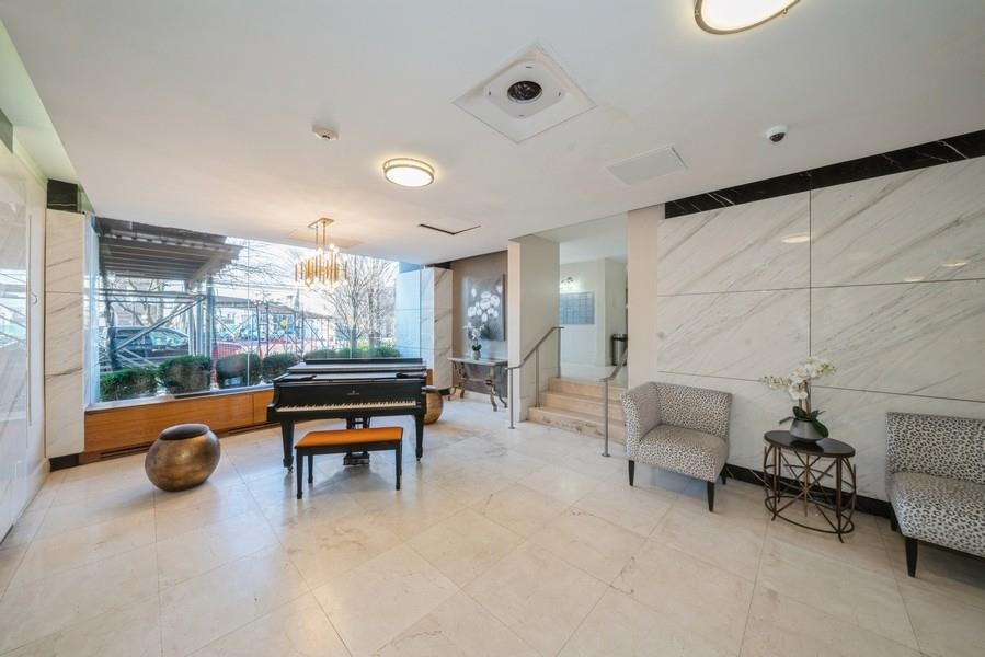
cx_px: 492
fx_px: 328
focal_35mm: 12
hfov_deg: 112.6
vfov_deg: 90.0
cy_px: 328
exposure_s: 1/6
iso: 200
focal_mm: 12
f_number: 11
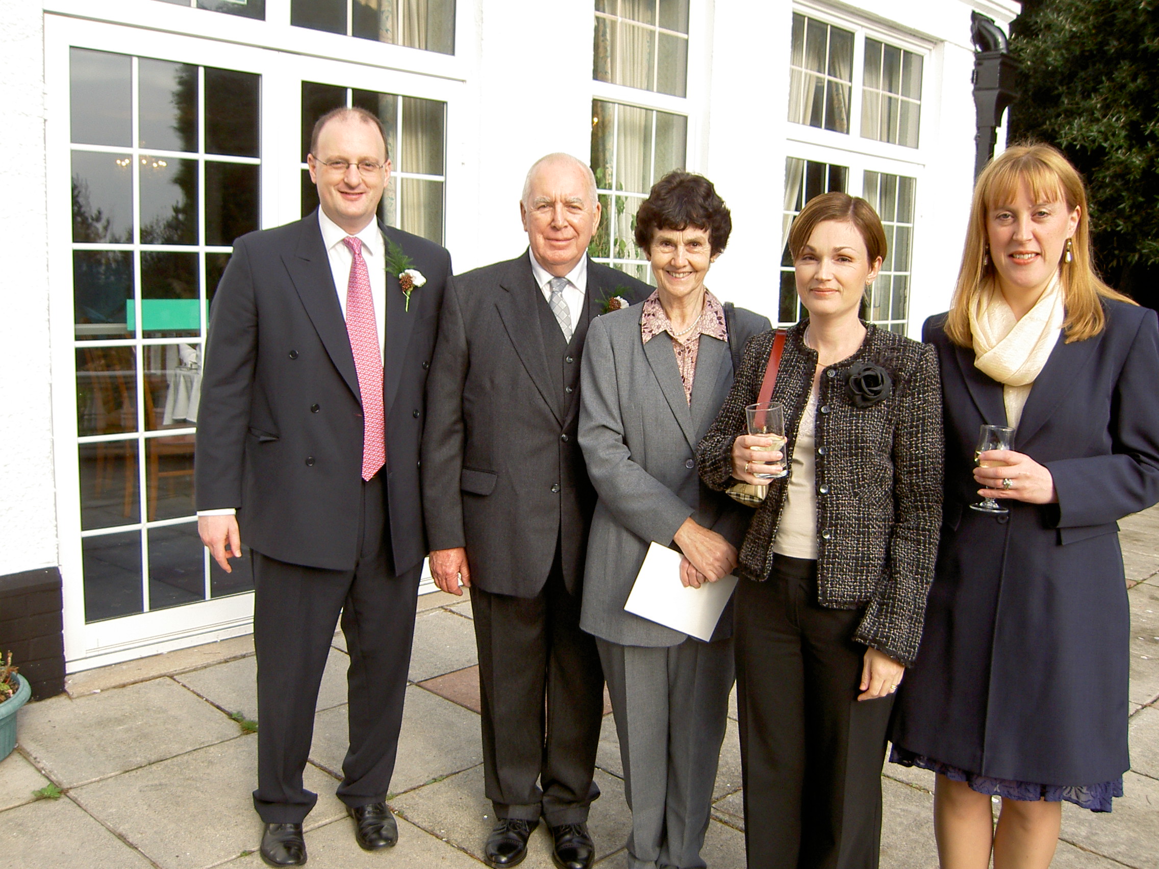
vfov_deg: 41.8
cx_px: 580
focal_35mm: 34
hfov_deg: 54.0
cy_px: 434
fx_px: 1138
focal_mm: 5.6
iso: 50
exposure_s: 1/250
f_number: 2.8
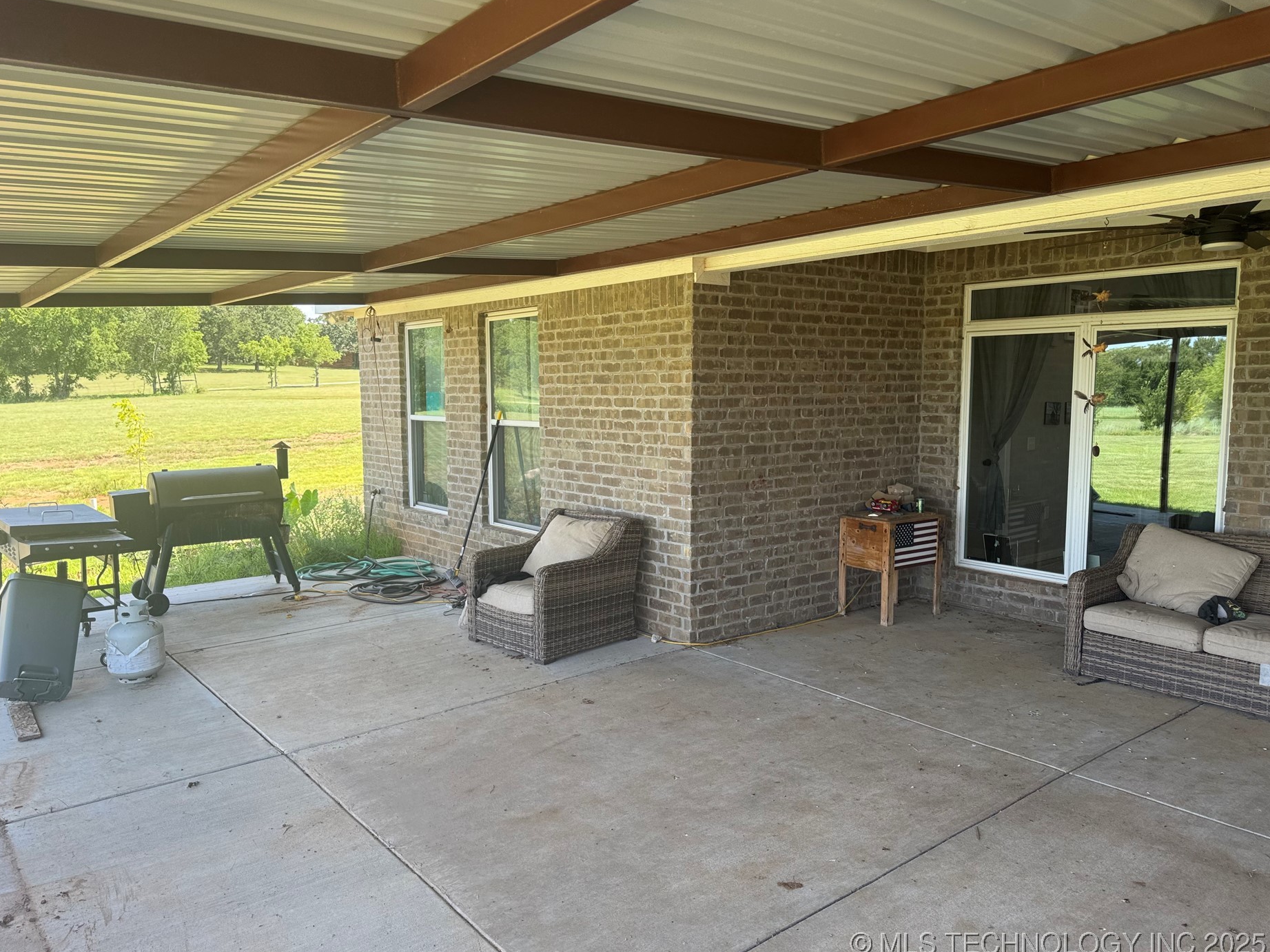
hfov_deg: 69.4
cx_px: 612
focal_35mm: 25
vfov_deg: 54.9
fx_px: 917
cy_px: 477
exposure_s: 1/397
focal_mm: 6.76
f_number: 1.78
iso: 80
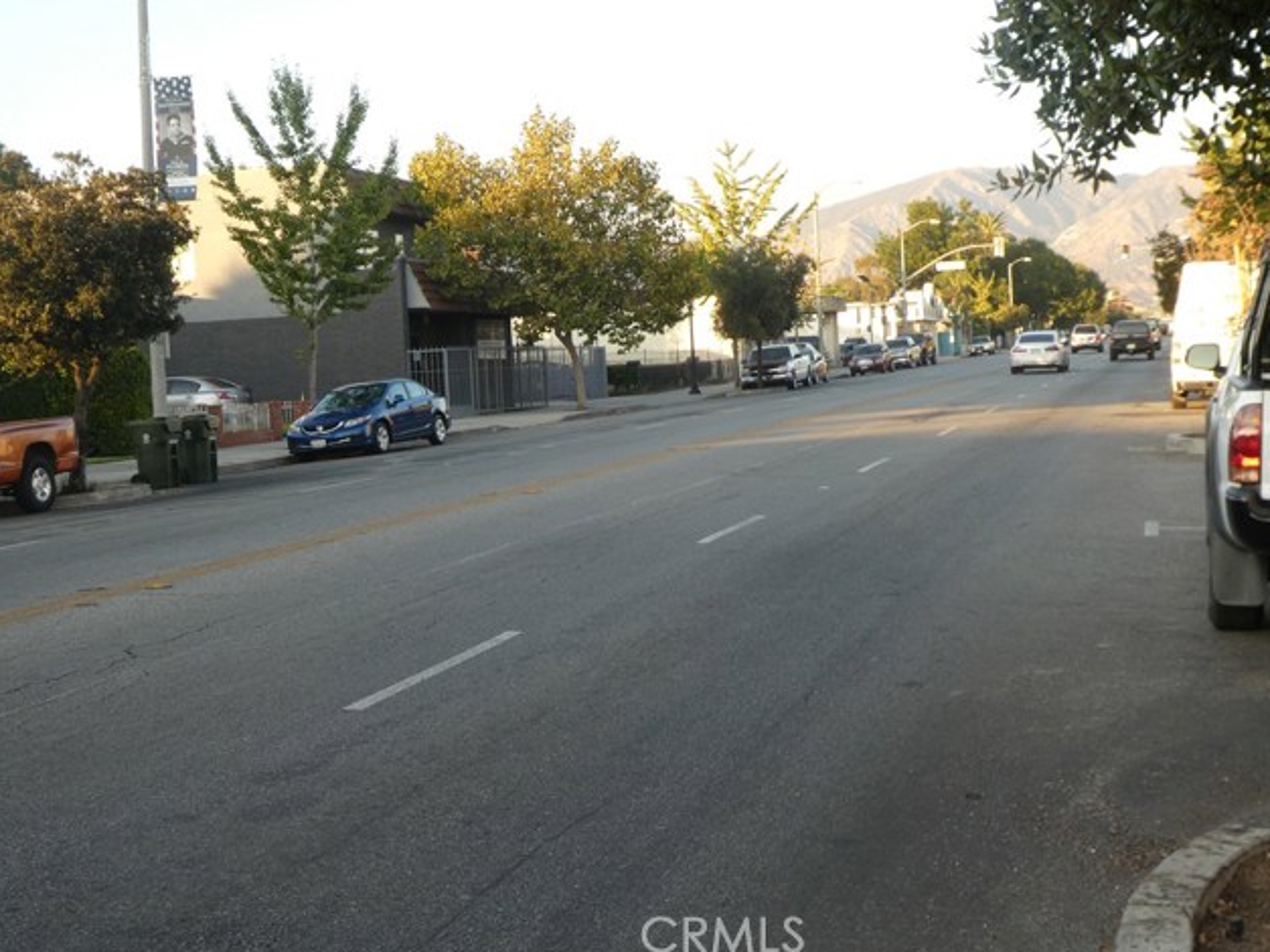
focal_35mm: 48
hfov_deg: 39.7
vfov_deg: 30.3
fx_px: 1761
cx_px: 626
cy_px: 478
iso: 80
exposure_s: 1/60
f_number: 4
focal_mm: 8.4
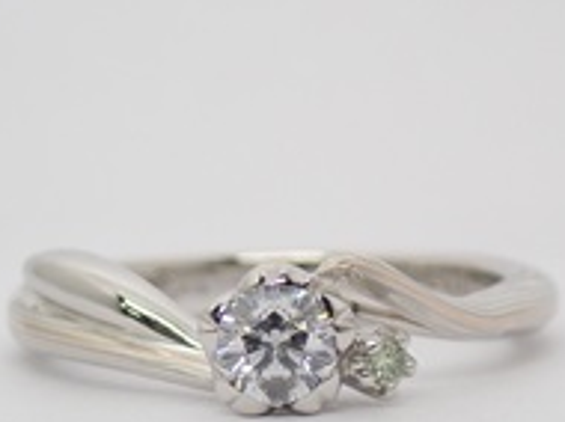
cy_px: 343
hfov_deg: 10.2
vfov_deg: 7.6
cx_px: 277
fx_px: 3162
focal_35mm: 194
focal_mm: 14.62
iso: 200
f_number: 4.3
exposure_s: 1/125
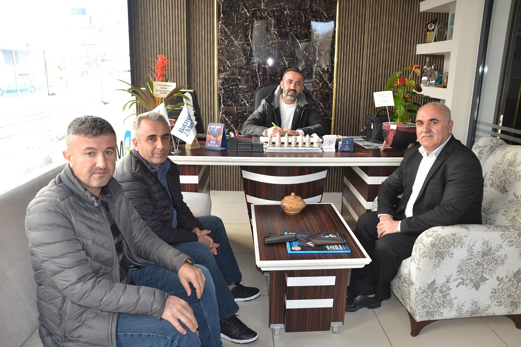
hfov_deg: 67.4
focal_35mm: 27
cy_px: 174
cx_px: 260
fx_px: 391
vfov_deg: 47.9
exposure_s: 1/80
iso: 400
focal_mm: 18
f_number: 4
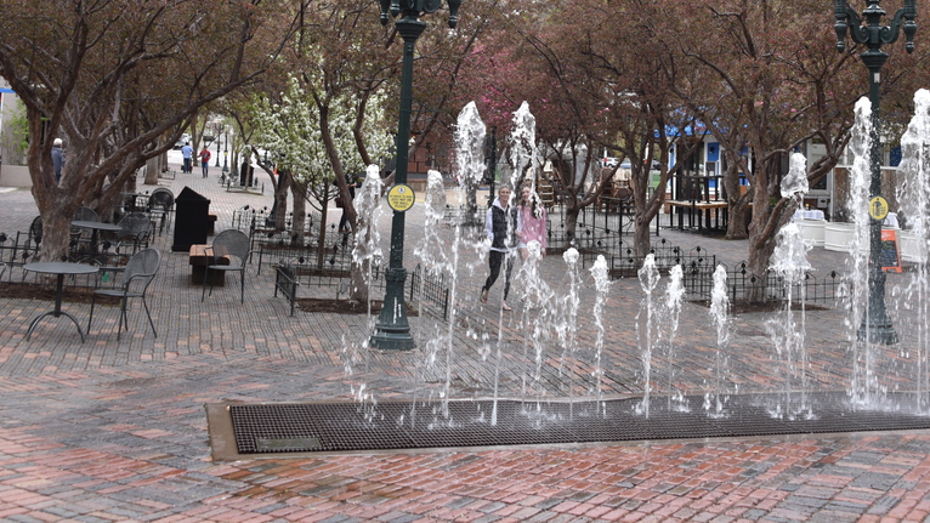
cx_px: 562
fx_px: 1208
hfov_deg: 41.9
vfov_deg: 23.8
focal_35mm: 49
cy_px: 59
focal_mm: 28
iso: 100
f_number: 6.3
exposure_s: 1/160
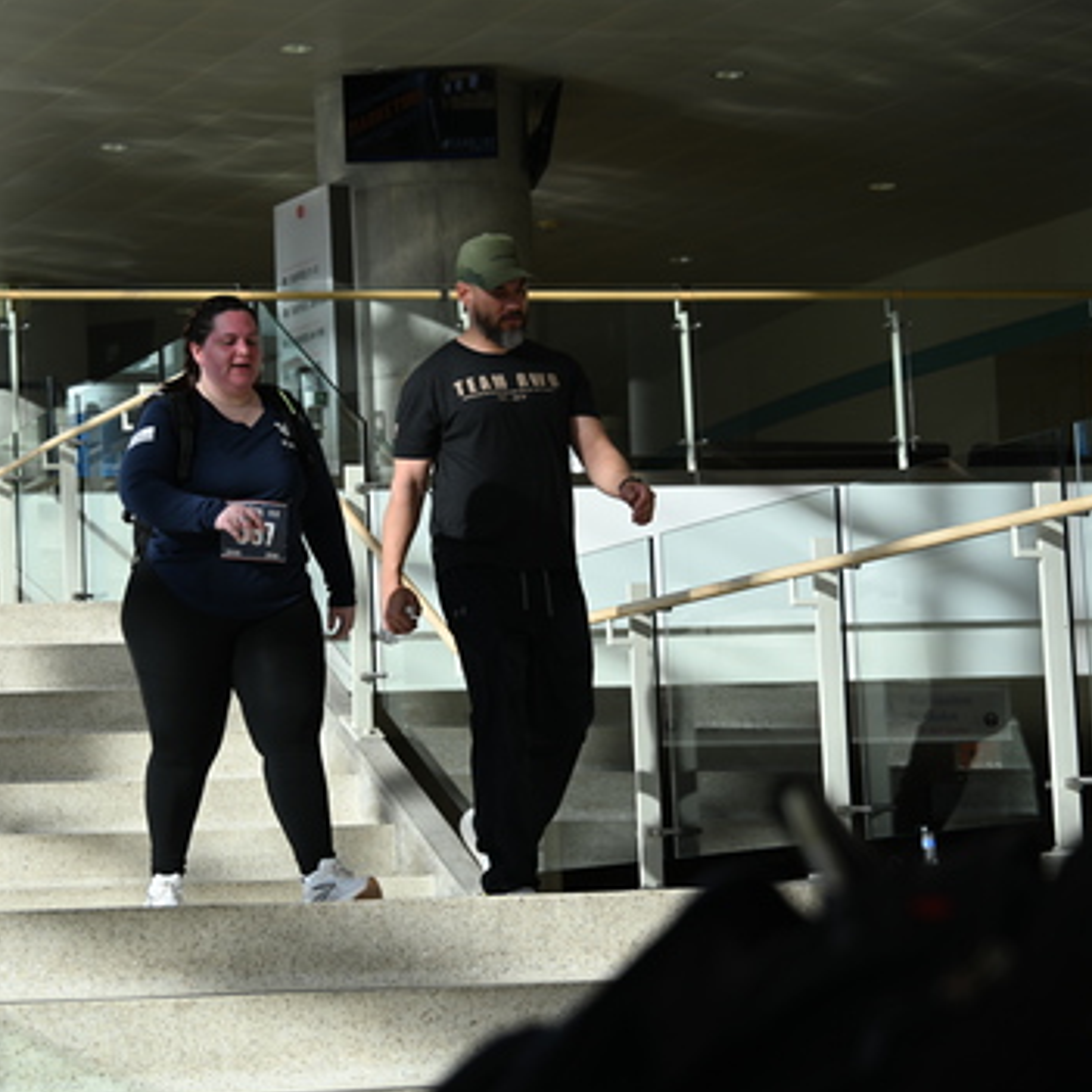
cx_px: 292
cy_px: 558
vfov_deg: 15.6
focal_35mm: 112
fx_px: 3997
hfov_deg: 15.5
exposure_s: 1/250
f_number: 6
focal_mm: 84
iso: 100
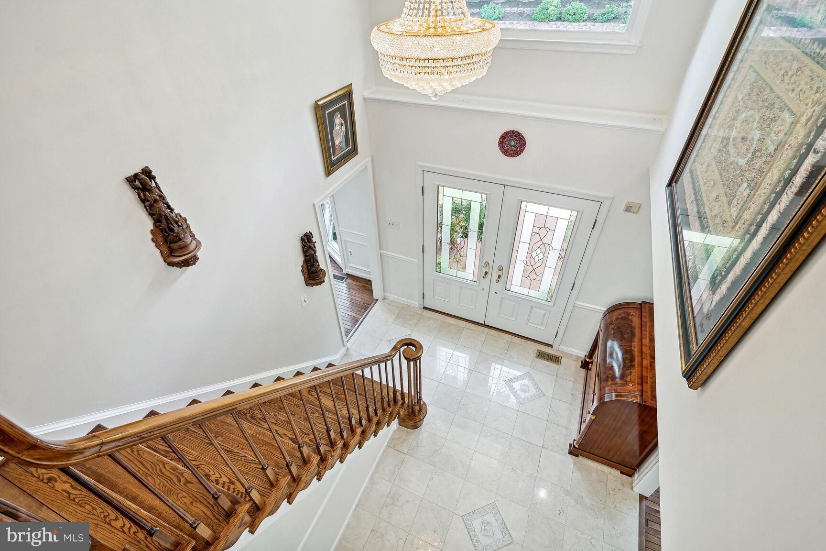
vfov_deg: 73.7
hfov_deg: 96.7
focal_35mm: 16
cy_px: 276
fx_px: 367
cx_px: 413
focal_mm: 16
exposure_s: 1/60
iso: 800
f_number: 9
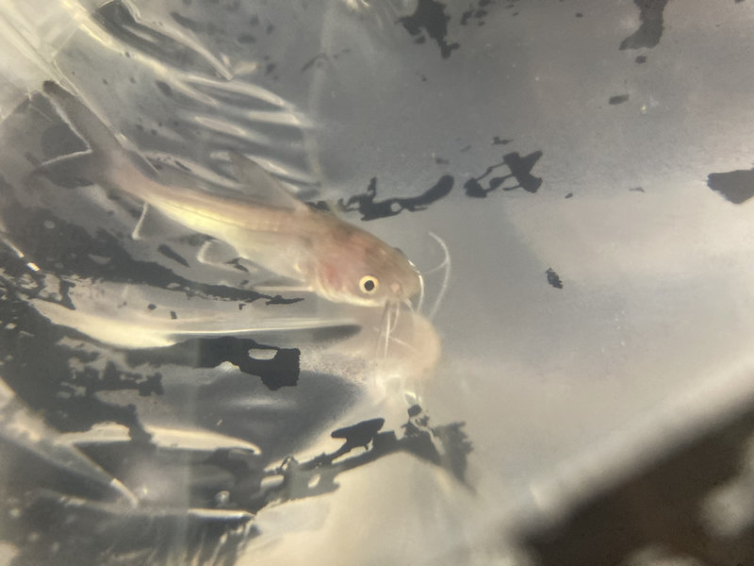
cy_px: 283
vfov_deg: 49.7
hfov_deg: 63.4
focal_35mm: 28
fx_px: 610
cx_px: 377
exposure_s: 1/33
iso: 250
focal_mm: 3.99
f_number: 1.8
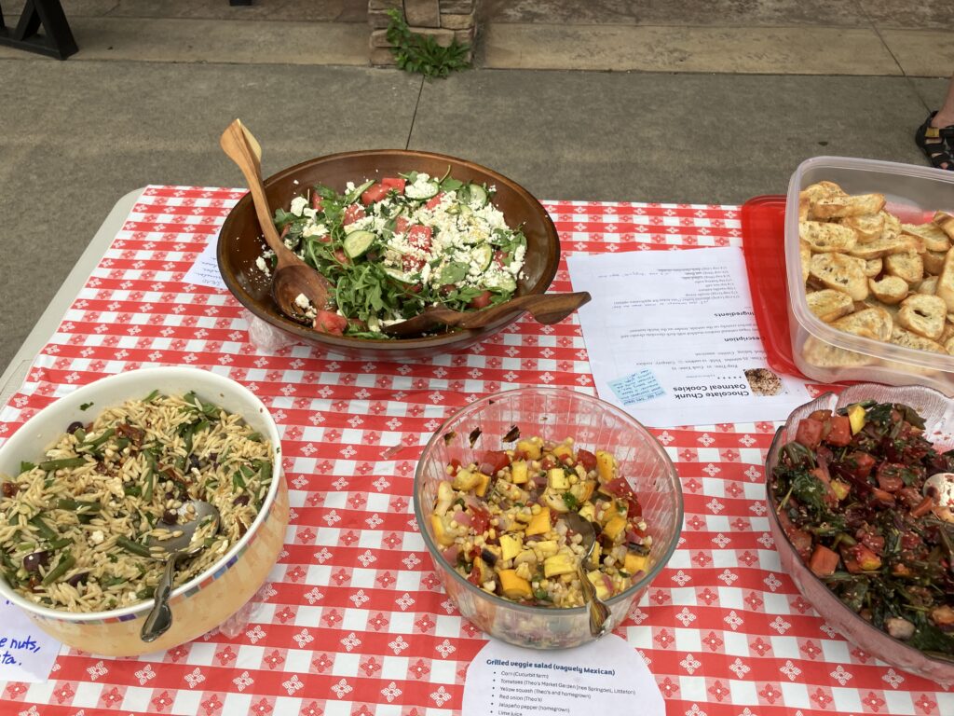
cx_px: 477
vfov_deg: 49.7
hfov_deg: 63.4
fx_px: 772
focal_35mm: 28
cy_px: 358
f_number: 1.8
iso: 25
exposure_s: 1/169
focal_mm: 3.99
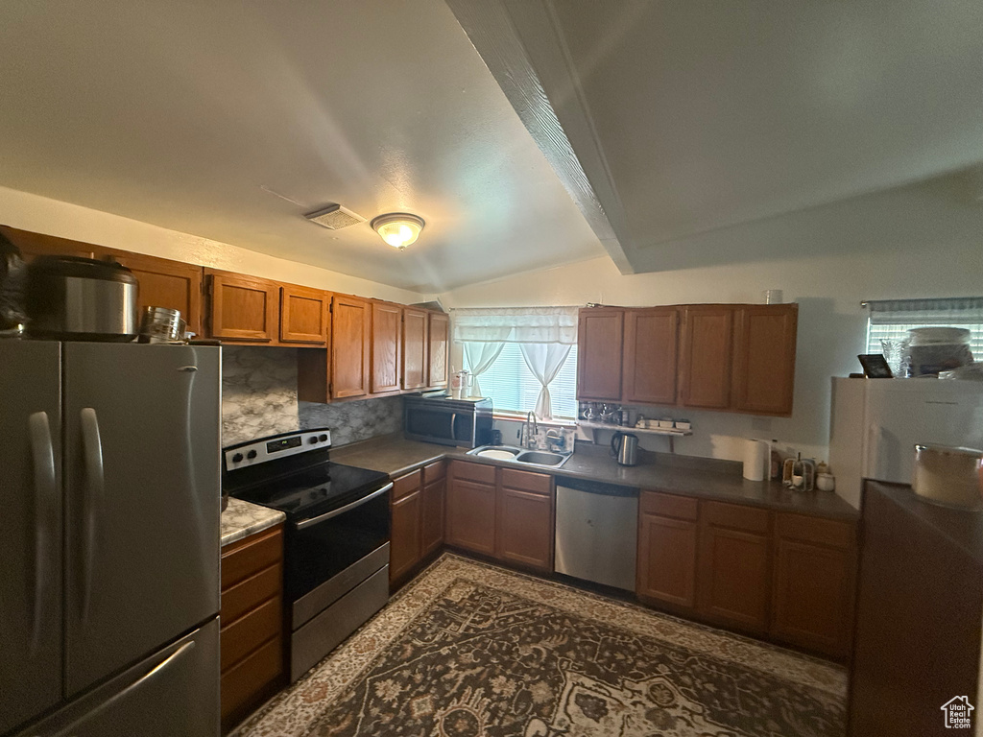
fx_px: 398
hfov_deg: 102.1
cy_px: 368
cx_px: 492
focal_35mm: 14
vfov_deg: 85.7
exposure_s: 1/120
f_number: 2.2
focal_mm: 2.22
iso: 640
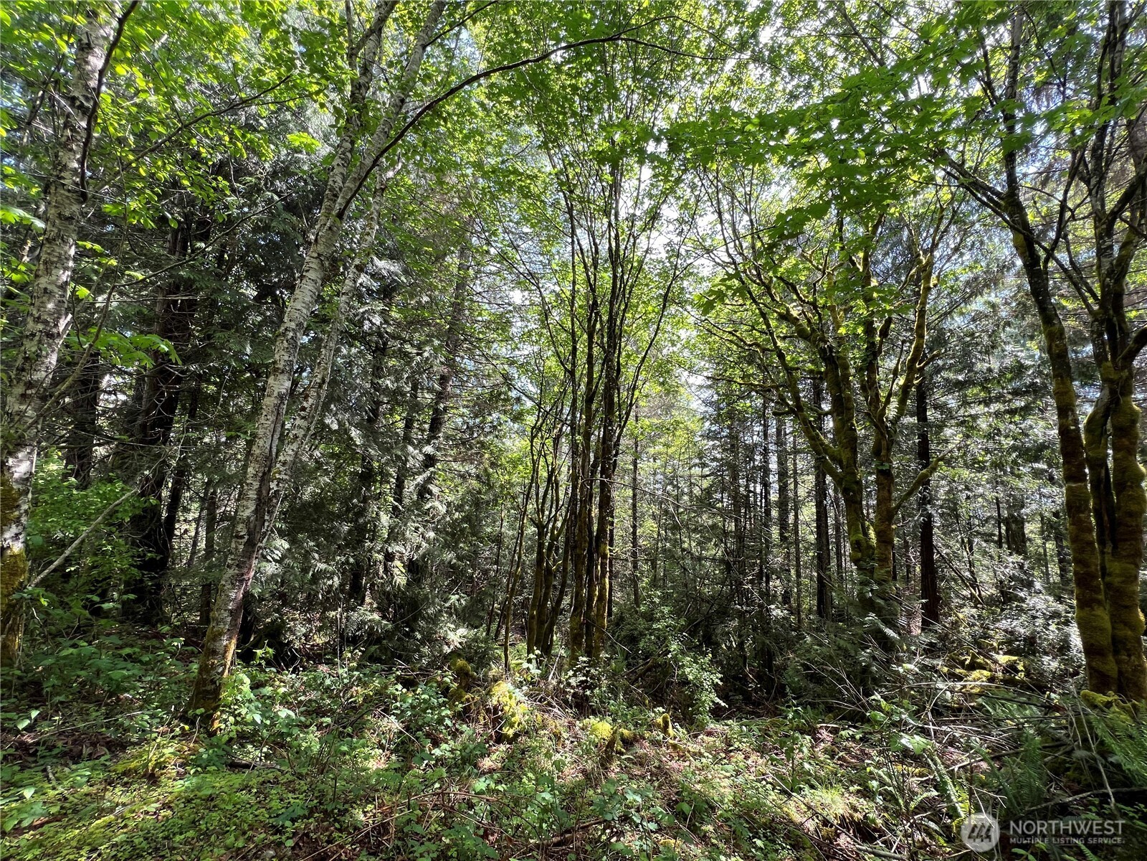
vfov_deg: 89.9
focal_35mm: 13
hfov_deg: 106.2
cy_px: 430
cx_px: 574
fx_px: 431
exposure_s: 1/99
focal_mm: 1.57
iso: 40
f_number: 1.8
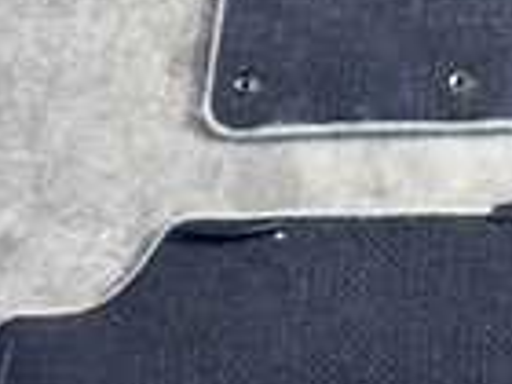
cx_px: 911
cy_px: 124
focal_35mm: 129
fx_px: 1908
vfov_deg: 11.5
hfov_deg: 13.7
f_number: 2.3
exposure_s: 1/400
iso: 100
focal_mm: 5.4
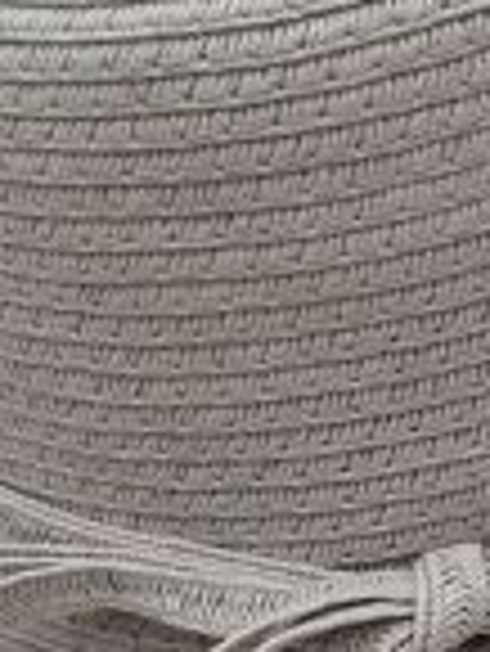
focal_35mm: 115
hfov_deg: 12.6
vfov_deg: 17.1
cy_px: 409
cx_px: 575
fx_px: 2167
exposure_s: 1/1370
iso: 40
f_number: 1.7
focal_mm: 3.93
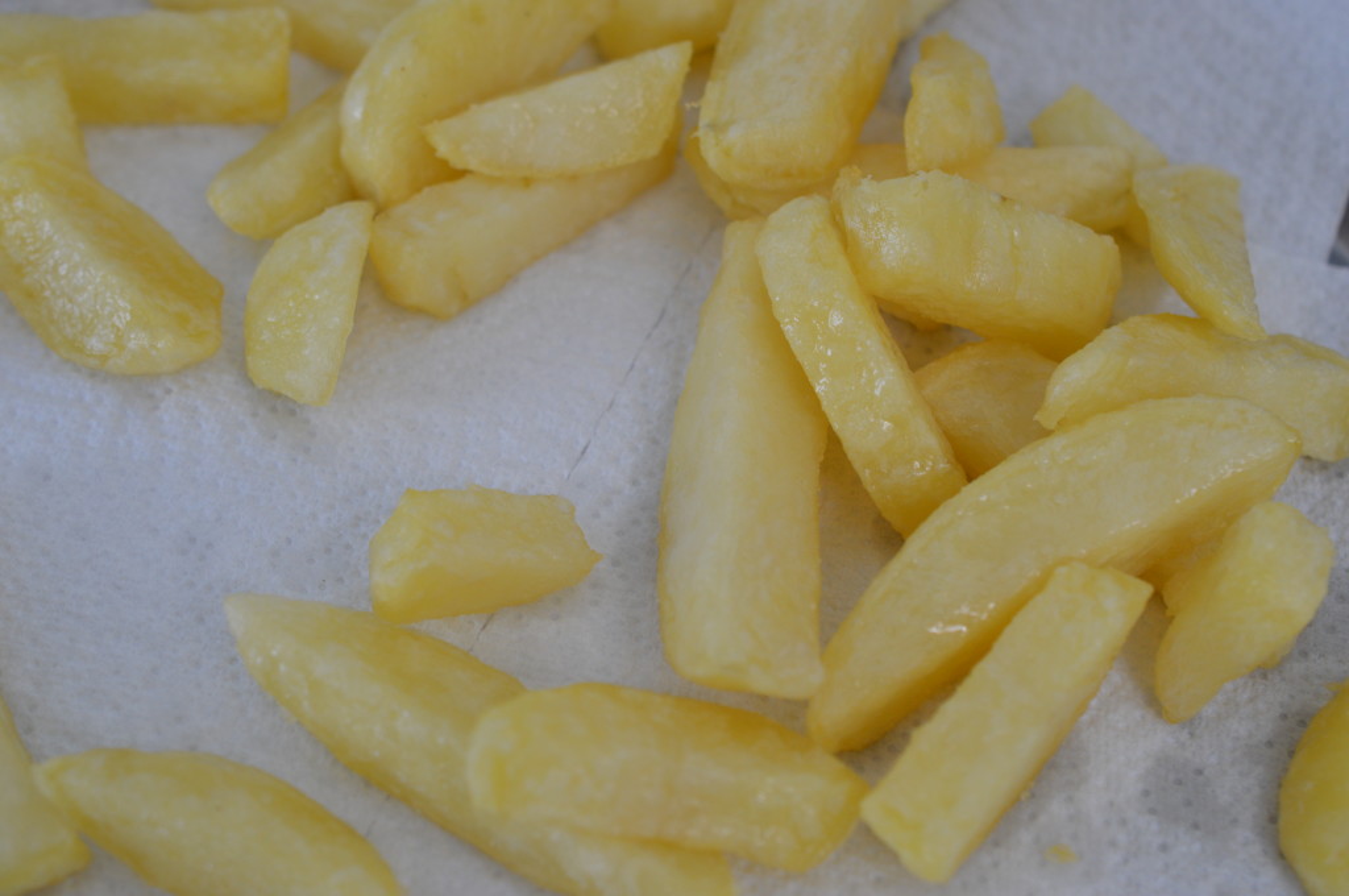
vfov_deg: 22.6
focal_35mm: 60
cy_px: 448
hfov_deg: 33.4
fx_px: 2245
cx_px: 674
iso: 400
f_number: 5
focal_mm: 40
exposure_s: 1/100
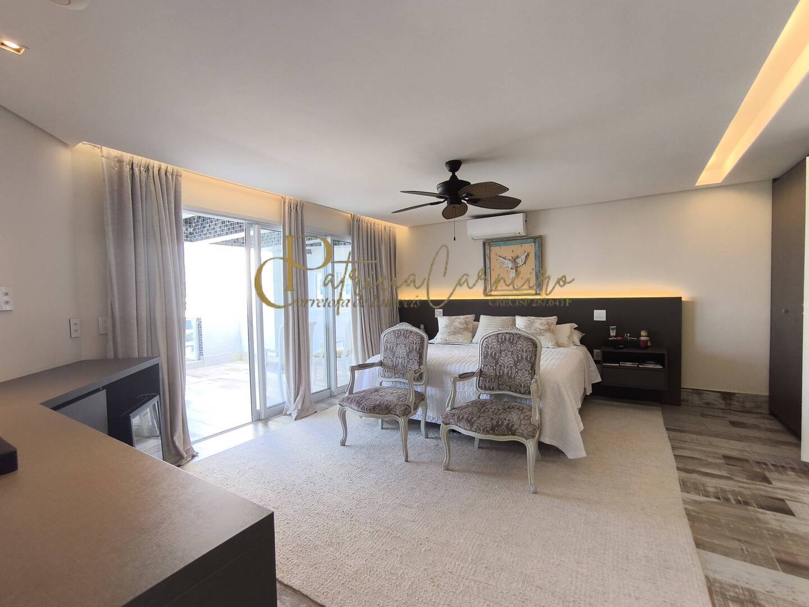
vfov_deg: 78.1
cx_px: 404
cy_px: 304
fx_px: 374
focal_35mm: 16
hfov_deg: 94.5
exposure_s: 1/60
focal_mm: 1.65
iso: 50
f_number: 2.2
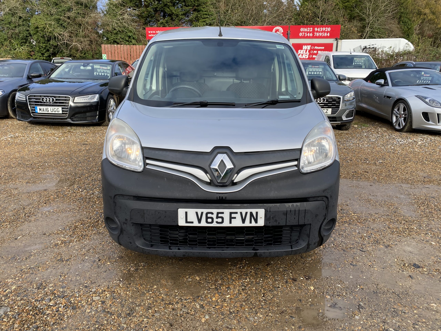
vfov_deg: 53.1
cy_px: 166
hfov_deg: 67.3
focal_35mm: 26
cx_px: 220
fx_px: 331
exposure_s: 1/706
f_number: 1.8
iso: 32
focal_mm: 4.25
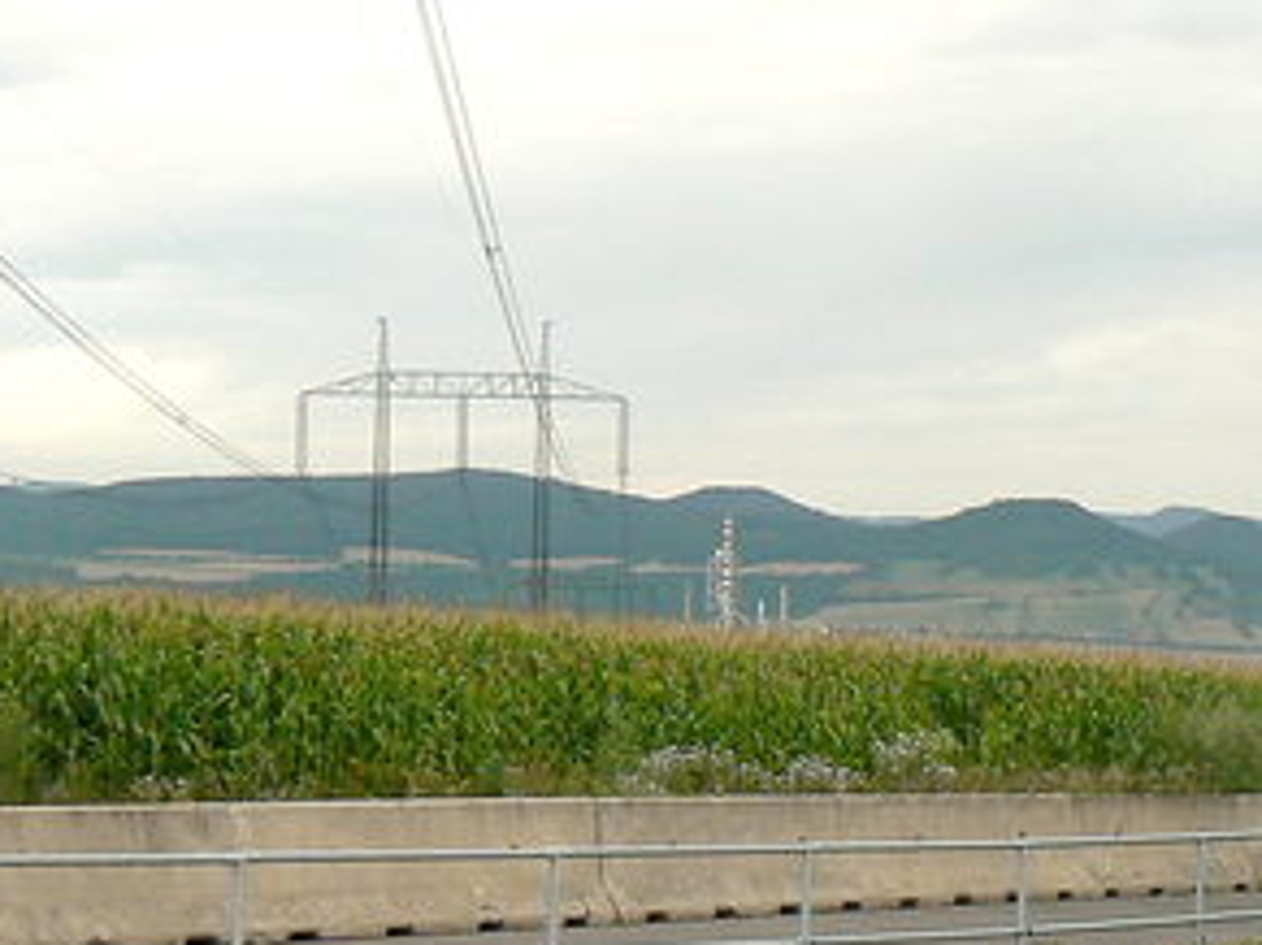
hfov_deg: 19.8
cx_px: 642
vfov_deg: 14.9
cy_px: 538
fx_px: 3608
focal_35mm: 99
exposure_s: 1/400
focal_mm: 6
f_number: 3.6
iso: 100
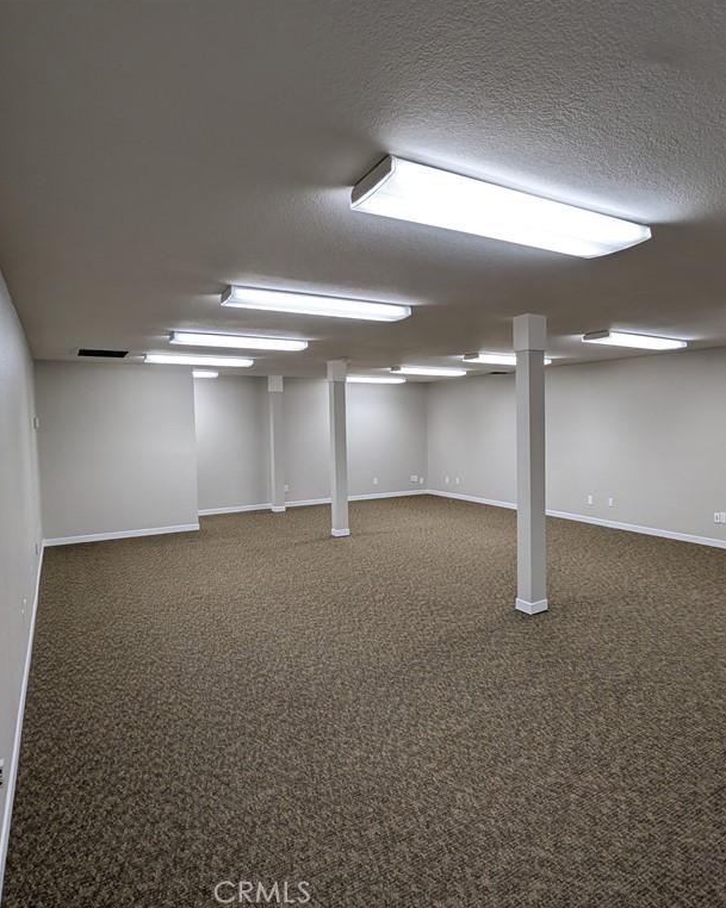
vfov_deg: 77.7
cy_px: 452
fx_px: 564
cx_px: 485
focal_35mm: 21
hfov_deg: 63.8
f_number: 2.2
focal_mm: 2.22
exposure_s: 1/60
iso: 64
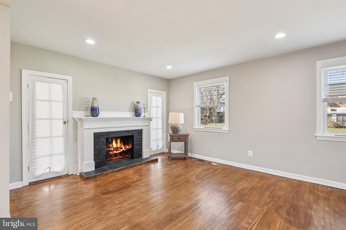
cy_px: 115
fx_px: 154
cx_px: 173
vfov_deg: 73.7
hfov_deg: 96.7
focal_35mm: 16
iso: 400
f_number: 8
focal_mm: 16
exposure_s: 1/25
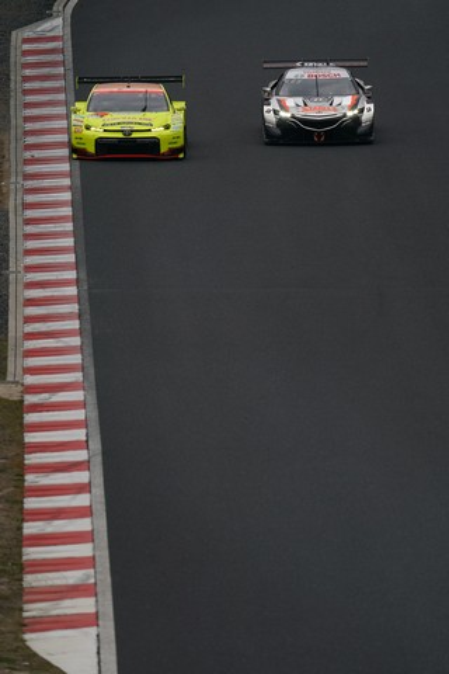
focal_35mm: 600
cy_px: 337
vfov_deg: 3.4
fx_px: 11224
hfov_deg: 2.3
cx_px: 224
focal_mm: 600
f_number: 8
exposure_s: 1/640
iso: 320
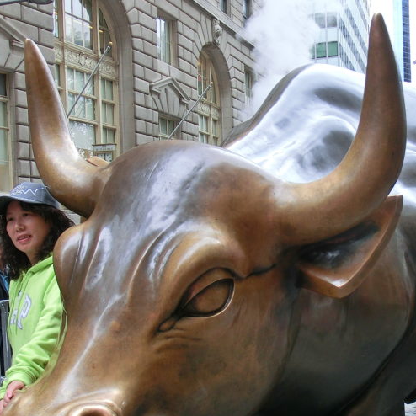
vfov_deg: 30.9
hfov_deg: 31.0
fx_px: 748
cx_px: 260
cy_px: 276
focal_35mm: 55
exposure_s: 1/60
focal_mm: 5.25
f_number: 3.5
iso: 100
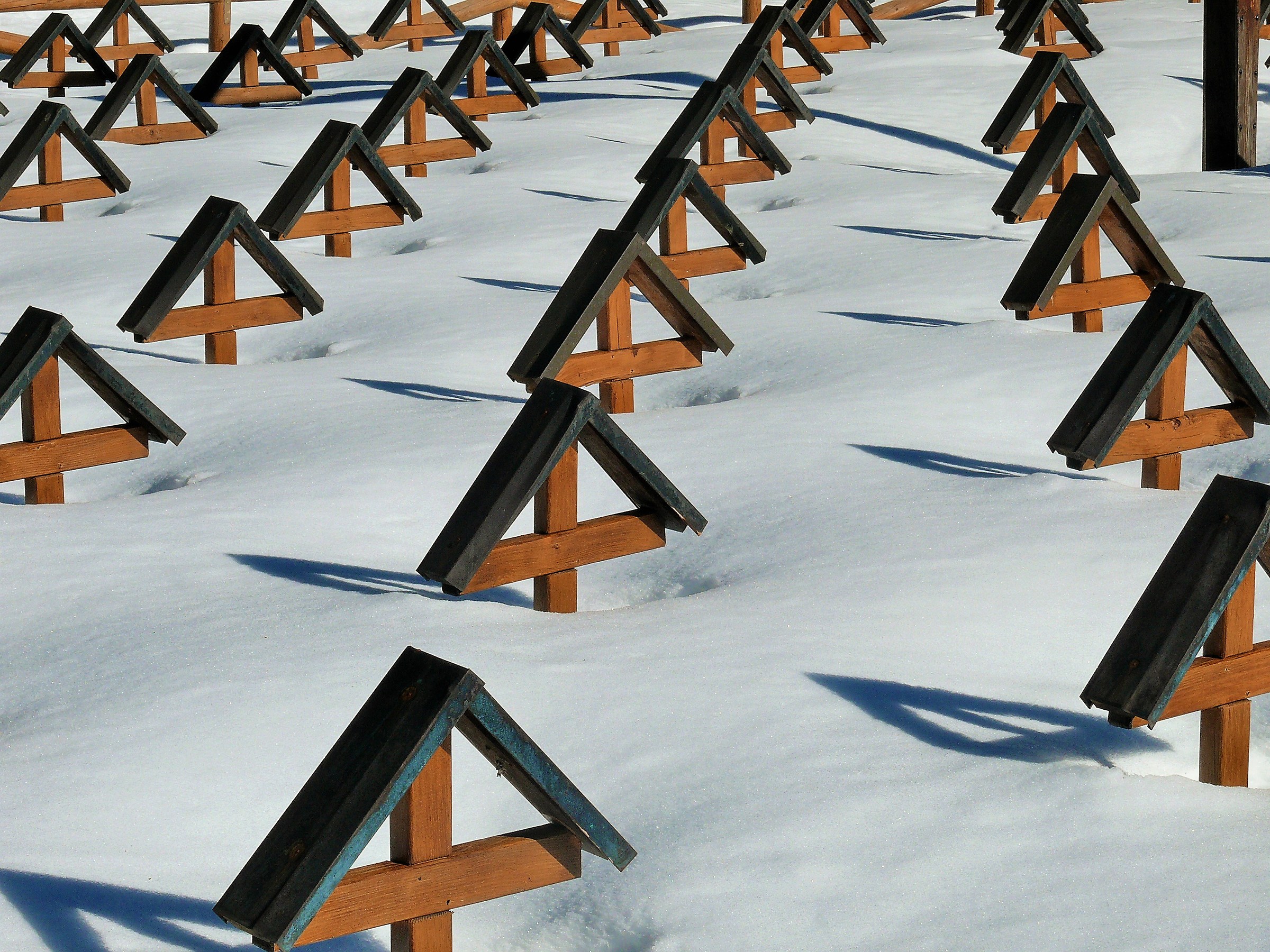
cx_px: 635
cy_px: 476
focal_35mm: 120
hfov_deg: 16.4
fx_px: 4403
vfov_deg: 12.3
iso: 100
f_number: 9
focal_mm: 25.3
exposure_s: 1/400
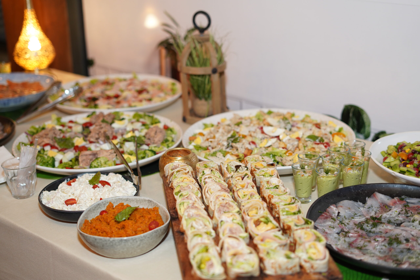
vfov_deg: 27.0
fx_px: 583
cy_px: 140
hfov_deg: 39.6
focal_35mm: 50
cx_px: 210
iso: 800
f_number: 2.2
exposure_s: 1/200
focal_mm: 50
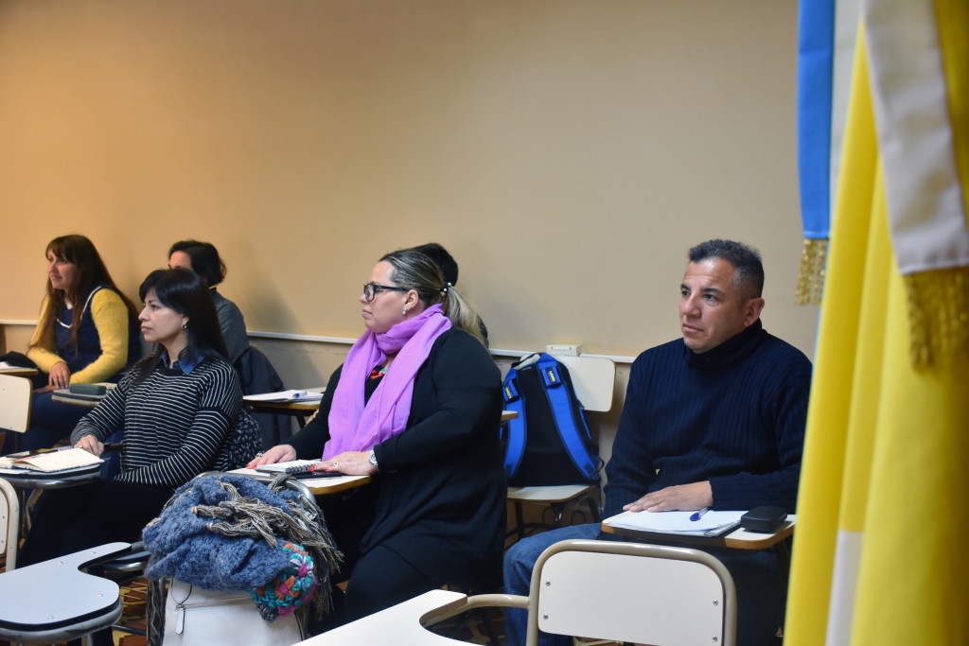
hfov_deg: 47.9
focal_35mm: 40
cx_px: 484
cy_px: 323
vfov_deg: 33.0
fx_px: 1090
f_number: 4
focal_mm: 27
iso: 800
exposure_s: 1/60
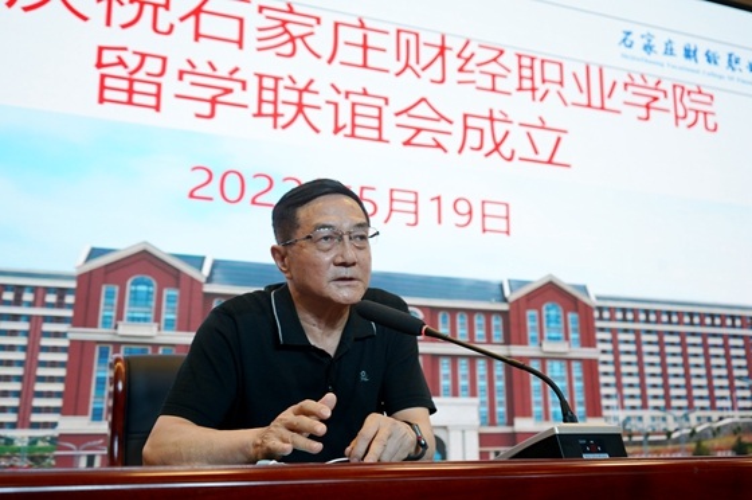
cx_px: 376
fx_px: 814
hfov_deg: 49.6
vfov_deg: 34.1
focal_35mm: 39
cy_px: 250
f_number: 5
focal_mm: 39
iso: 200
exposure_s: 1/60
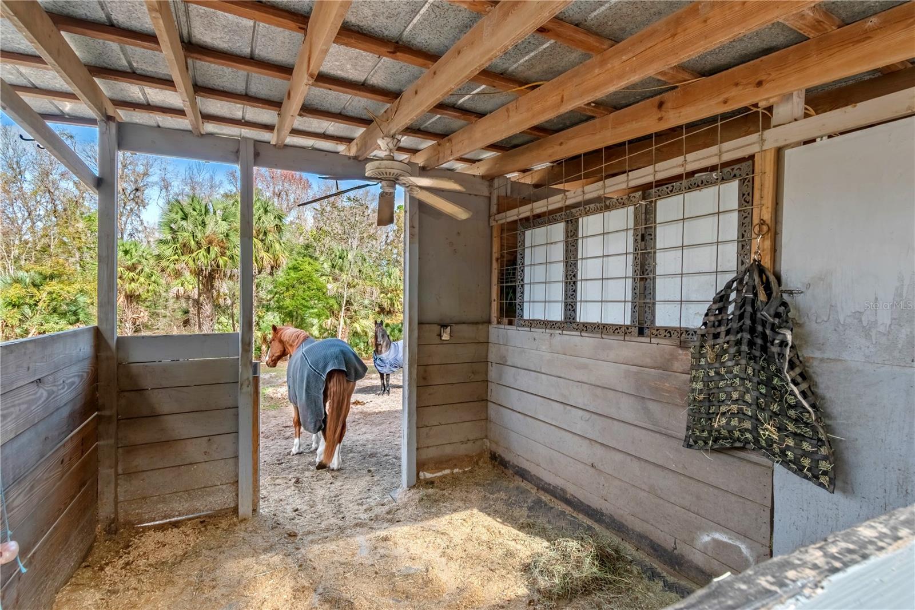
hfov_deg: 95.0
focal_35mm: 16
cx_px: 458
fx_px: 419
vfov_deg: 72.0
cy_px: 305
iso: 250
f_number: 9
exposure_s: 1/10
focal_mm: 11
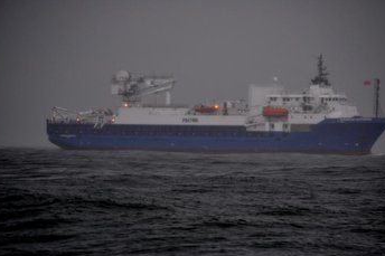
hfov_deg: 6.6
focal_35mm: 314
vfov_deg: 4.4
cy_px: 148
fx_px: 3356
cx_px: 210
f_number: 5
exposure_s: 1/400
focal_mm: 180
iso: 400
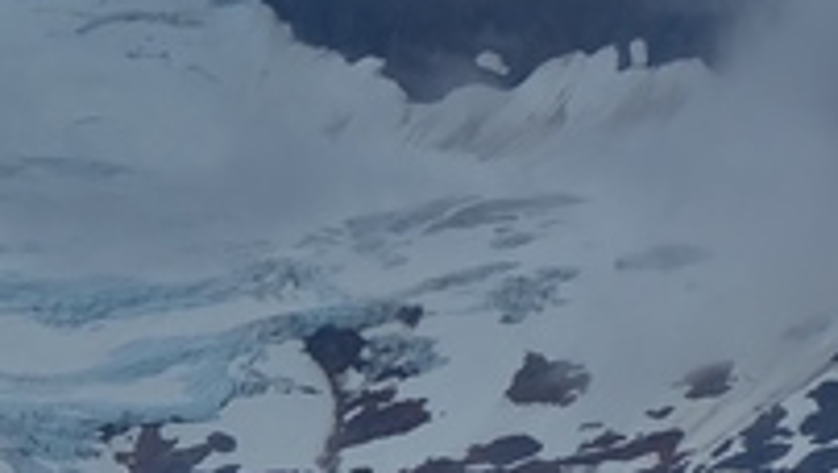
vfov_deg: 1.5
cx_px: -639
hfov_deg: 2.7
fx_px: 17968
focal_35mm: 808
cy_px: 680
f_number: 9
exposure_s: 1/320
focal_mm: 122
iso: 100
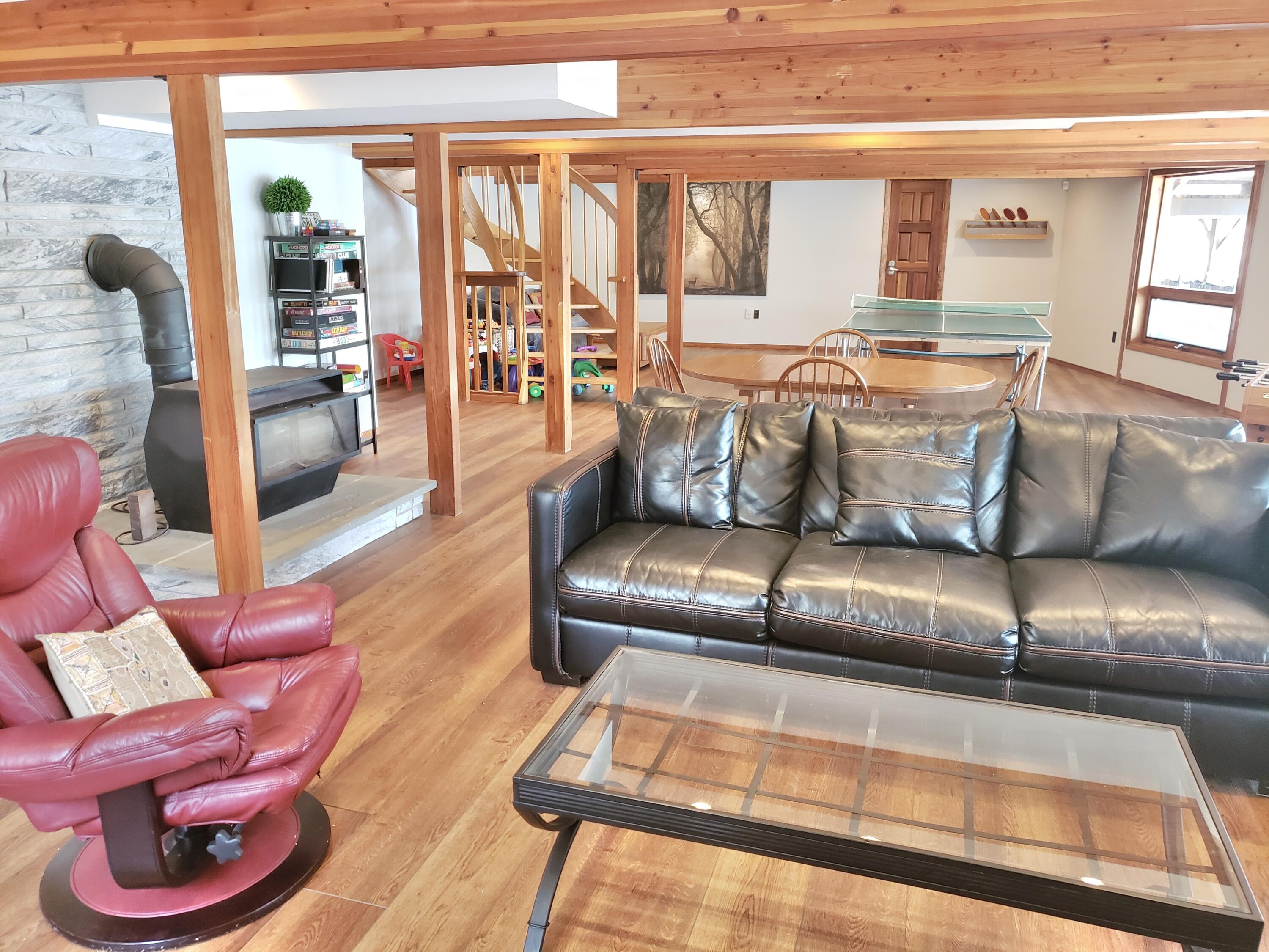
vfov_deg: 53.1
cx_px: 634
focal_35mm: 26
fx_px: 953
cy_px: 476
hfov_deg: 67.3
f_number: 1.5
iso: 320
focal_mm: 4.3
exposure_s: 1/30
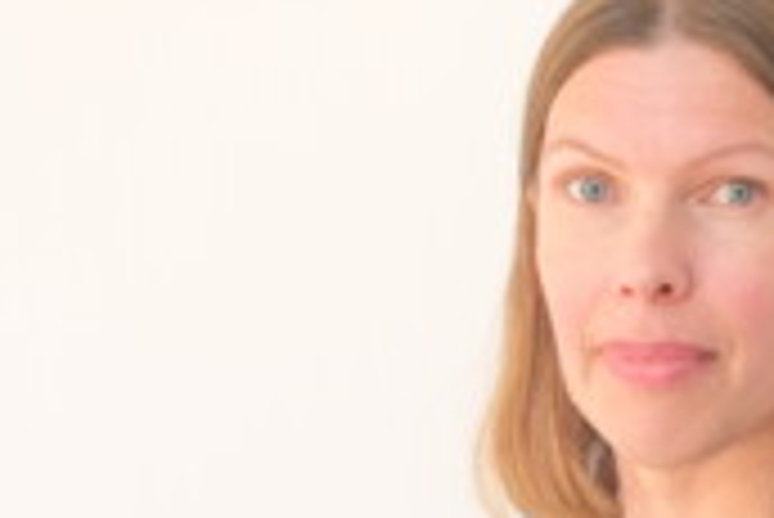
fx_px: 1894
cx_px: 630
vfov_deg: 15.3
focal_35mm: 88
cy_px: 518
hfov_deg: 22.8
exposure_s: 1/100
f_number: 2.8
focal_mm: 18.8
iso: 2000
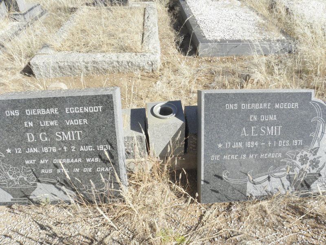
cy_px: 122
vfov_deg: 53.1
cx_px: 163
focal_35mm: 26
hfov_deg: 67.3
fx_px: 245
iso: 200
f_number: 6.3
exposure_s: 1/640
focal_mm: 4.6
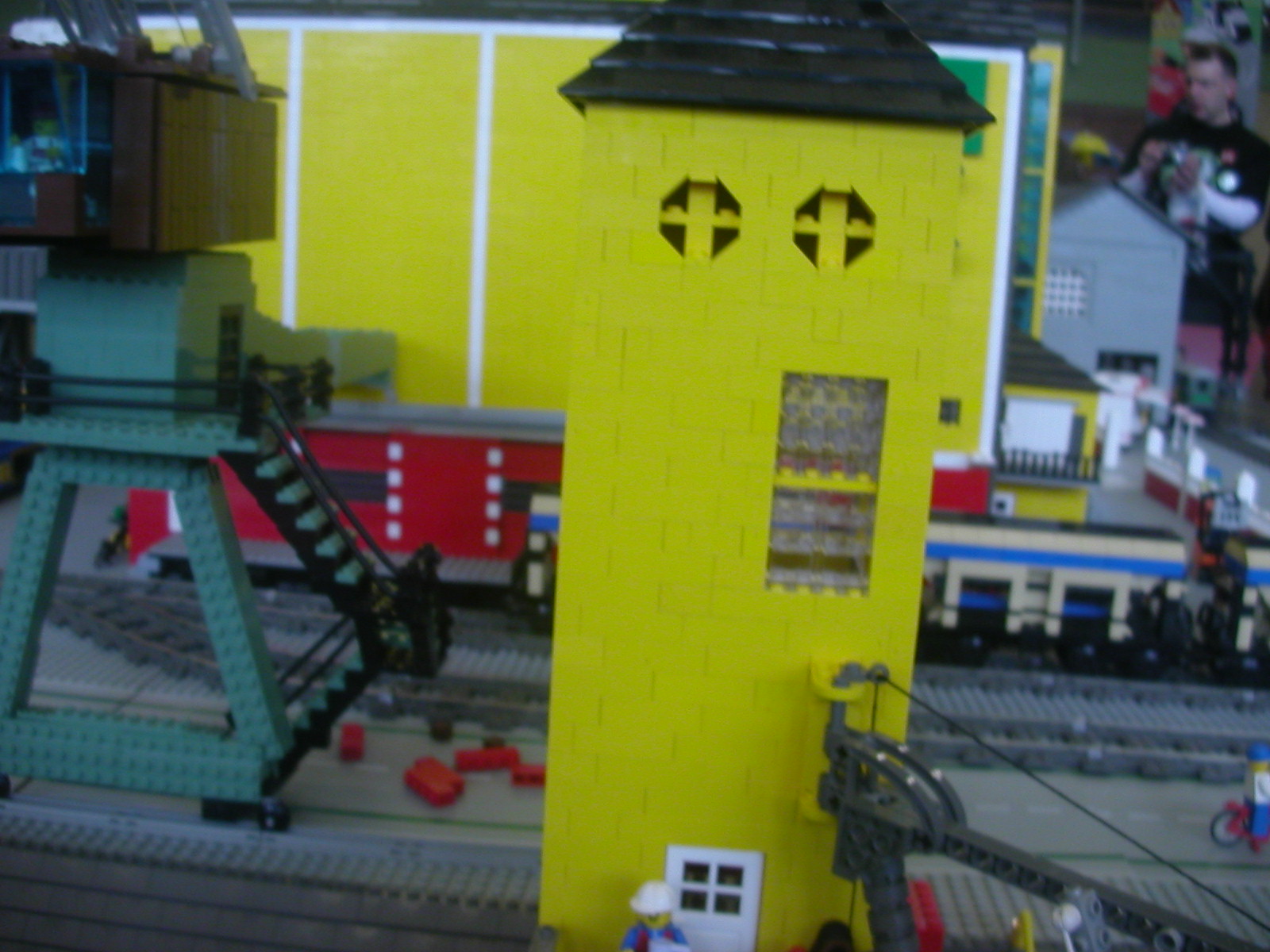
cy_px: 476
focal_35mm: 37
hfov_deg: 50.1
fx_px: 1357
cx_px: 635
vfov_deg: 38.7
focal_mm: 5.6
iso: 100
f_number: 2.7
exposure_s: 1/37.8
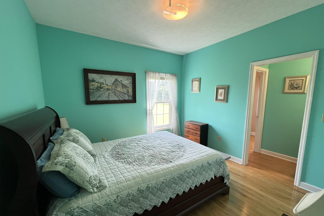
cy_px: 116
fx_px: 126
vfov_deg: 81.1
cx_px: 161
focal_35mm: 14
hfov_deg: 104.2
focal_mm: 1.57
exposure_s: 1/120
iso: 125
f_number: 1.8
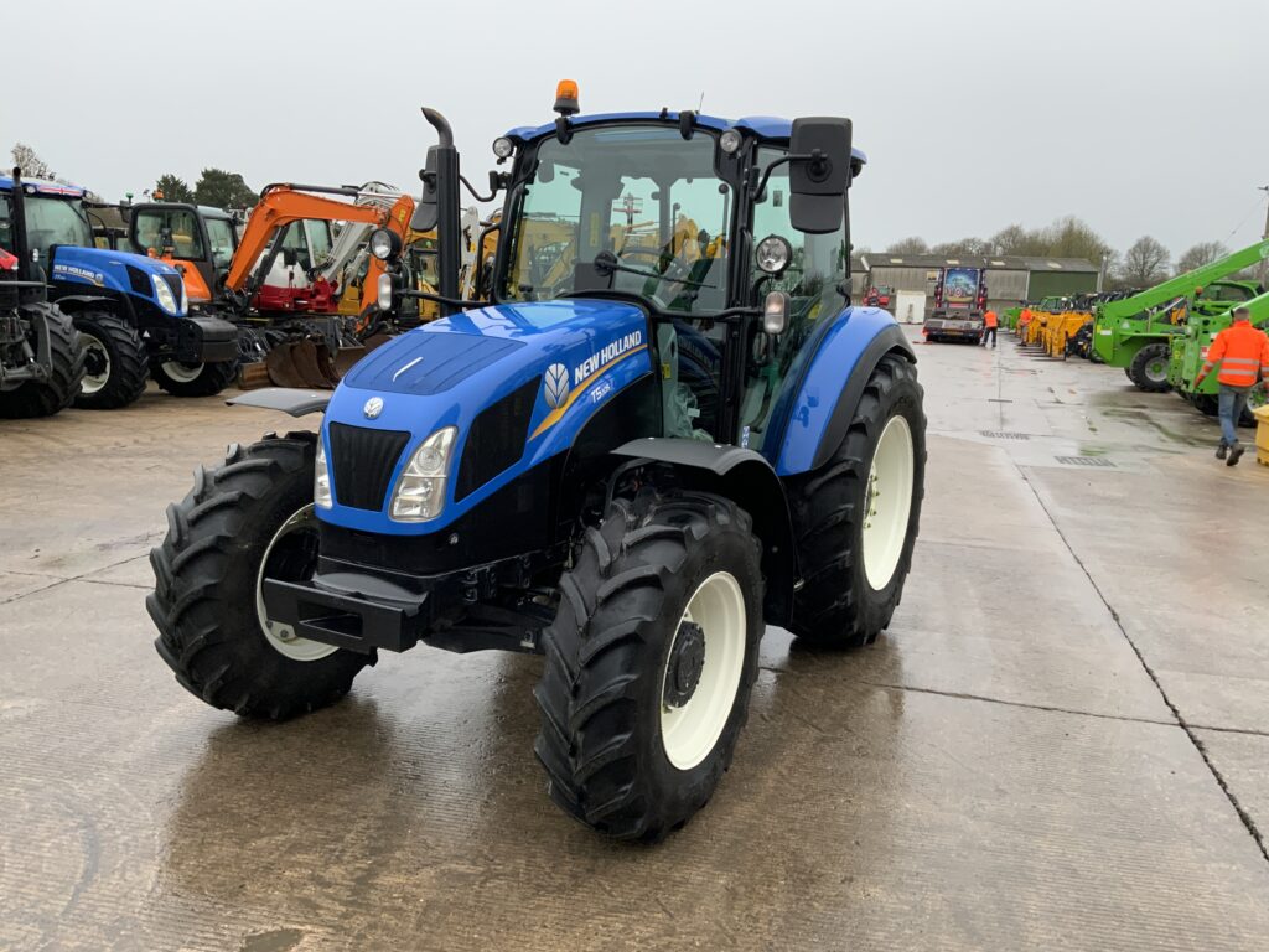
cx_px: 634
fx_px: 1063
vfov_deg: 48.2
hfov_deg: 61.7
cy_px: 476
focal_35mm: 29
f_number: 1.8
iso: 50
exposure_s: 1/122
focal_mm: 3
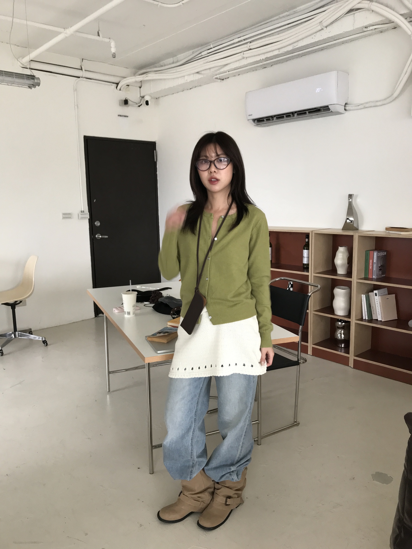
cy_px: 274
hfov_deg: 49.7
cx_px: 206
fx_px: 444
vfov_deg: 63.4
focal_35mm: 28
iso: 64
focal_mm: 3.99
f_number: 1.8
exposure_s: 1/30
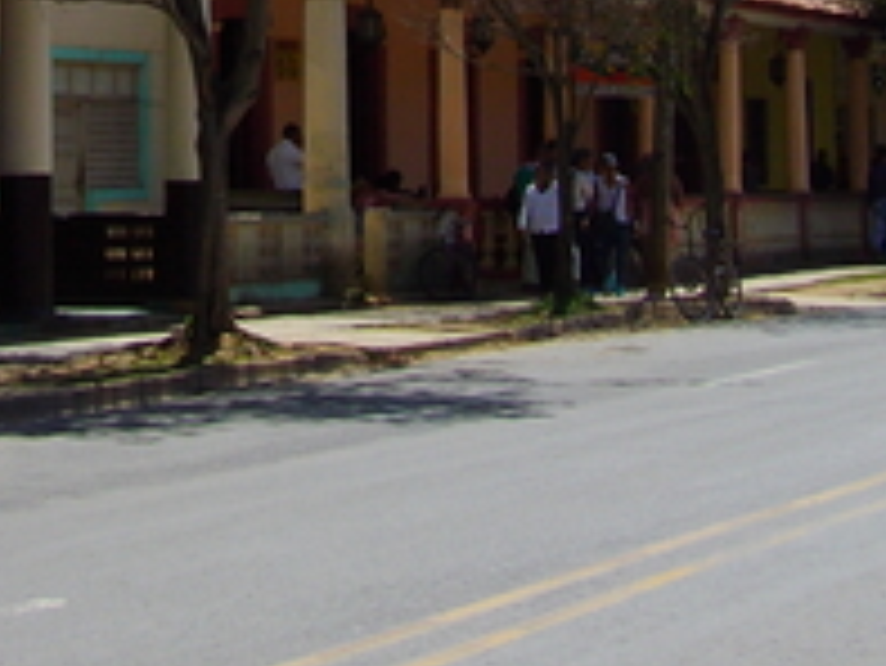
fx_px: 3355
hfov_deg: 14.8
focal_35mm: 131
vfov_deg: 11.1
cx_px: 22
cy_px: -140
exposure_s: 1/1250
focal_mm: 7.6
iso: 100
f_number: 3.4
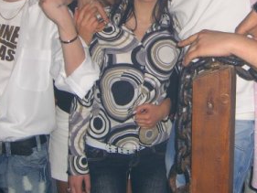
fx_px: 602
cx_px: 181
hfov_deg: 23.9
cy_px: 5
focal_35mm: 81
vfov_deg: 17.8
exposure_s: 1/60
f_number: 2.8
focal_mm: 7.9
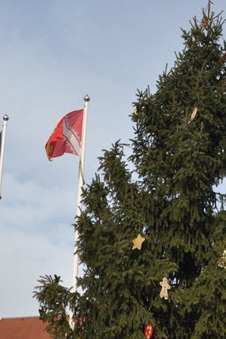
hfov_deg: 23.8
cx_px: 184
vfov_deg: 34.1
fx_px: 528
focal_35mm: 56
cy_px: 291
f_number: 8
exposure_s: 1/250
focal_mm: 20
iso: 200
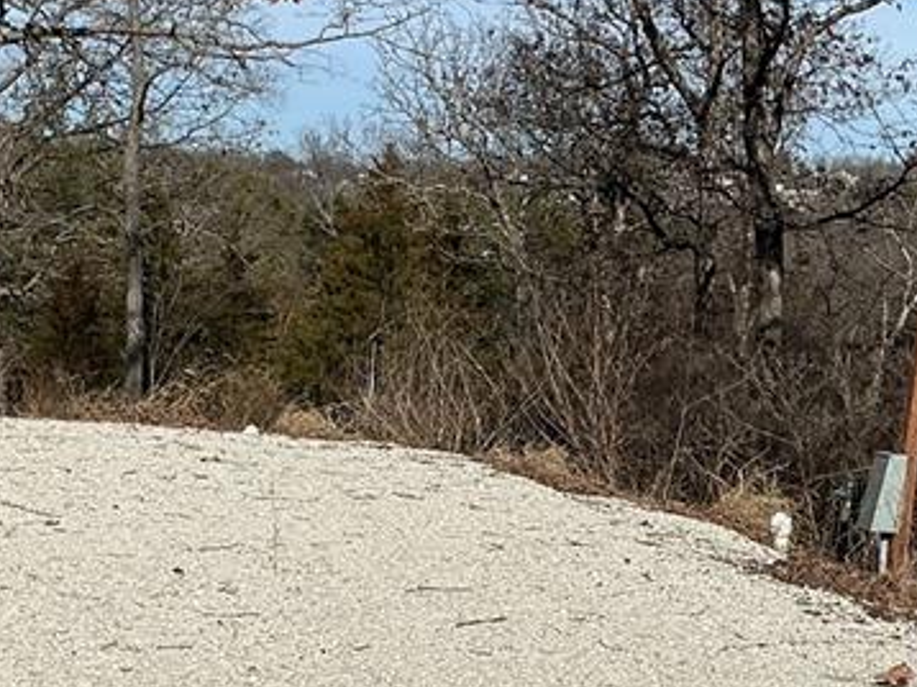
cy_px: 705
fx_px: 2197
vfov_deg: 17.3
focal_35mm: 83
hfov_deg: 23.6
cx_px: 507
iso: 25
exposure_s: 1/3788
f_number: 1.8
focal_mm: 3
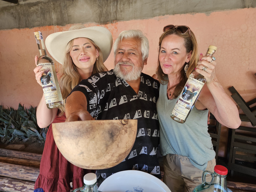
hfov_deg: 73.9
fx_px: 170
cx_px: 128
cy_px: 96
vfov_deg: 58.9
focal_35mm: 23
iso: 125
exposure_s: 1/180
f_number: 1.8
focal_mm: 5.4
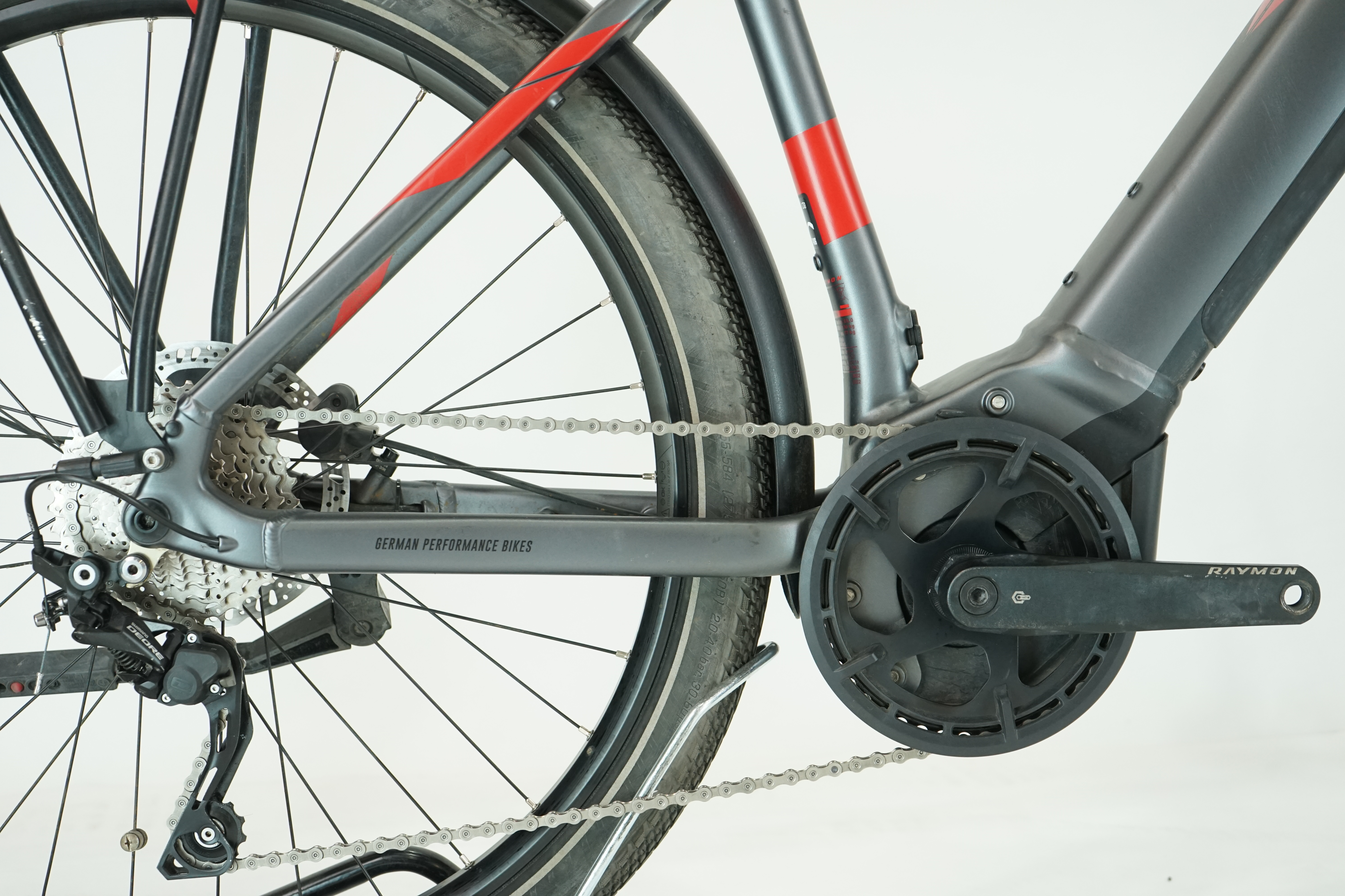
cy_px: 448
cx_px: 672
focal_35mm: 51
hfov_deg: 38.9
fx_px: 1905
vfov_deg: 26.5
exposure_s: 1/200
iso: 1600
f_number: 5
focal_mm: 51
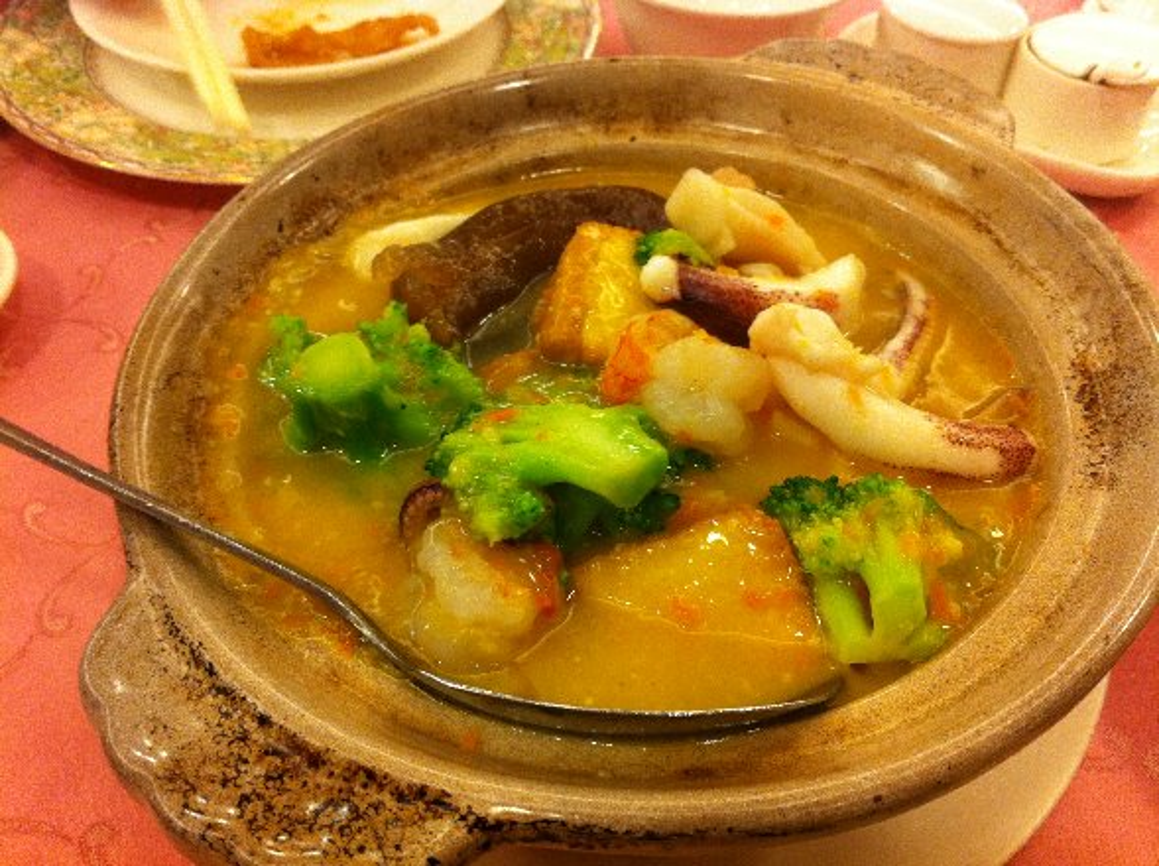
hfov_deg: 52.7
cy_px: 433
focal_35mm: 35
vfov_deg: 40.6
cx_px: 580
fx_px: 1170
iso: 160
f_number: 2.8
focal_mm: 3.85
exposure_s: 1/15
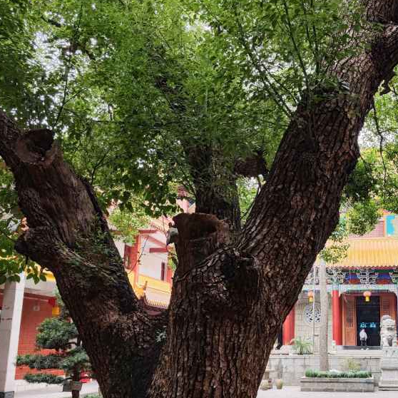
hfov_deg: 42.6
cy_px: 248
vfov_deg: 43.5
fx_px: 494
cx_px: 295
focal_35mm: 38
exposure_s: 1/130
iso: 50
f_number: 1.9
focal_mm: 6.92
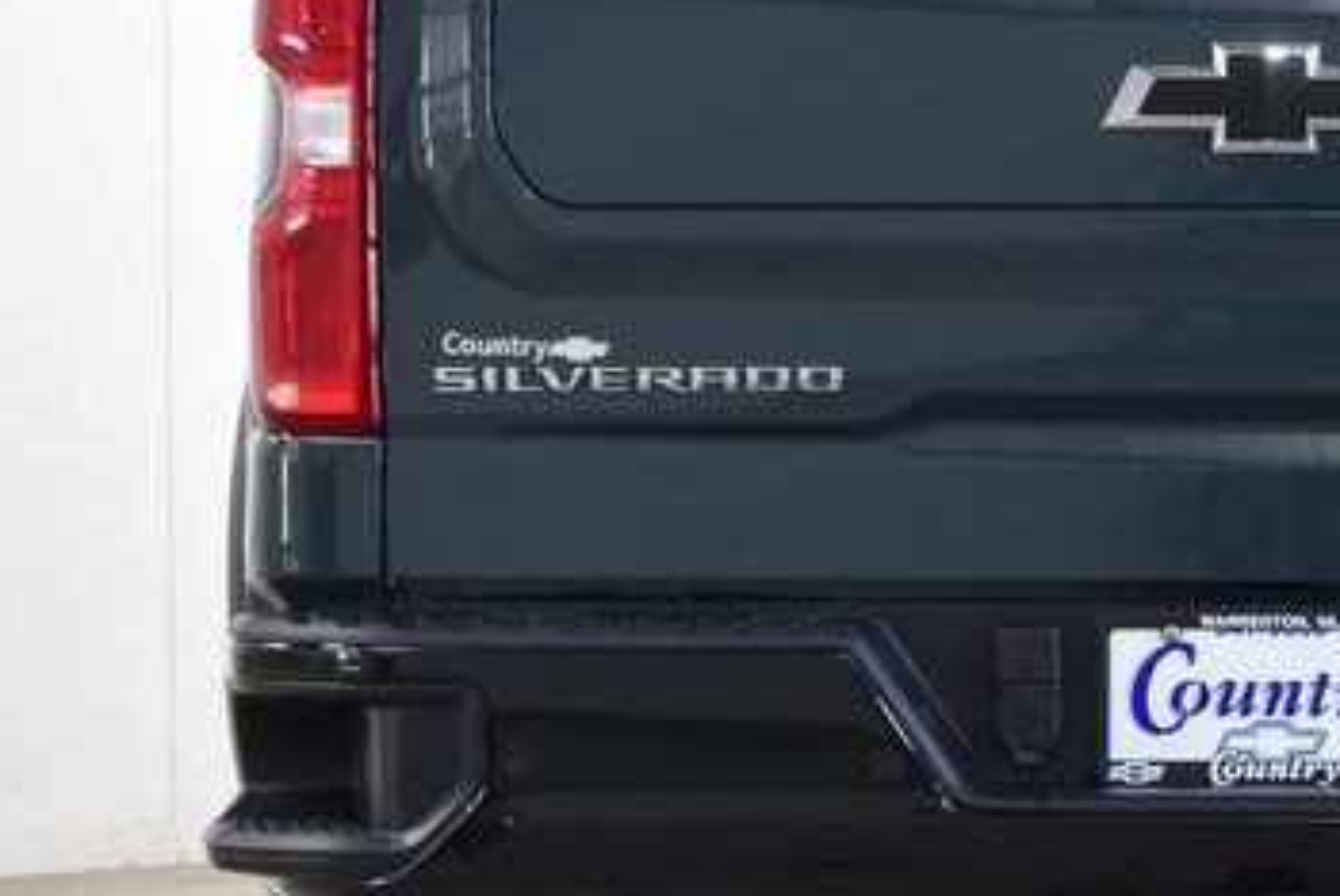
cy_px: 465
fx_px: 5717
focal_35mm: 153
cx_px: 1279
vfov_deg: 9.0
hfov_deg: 13.2
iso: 720
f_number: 6.3
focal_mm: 35
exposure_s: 1/15
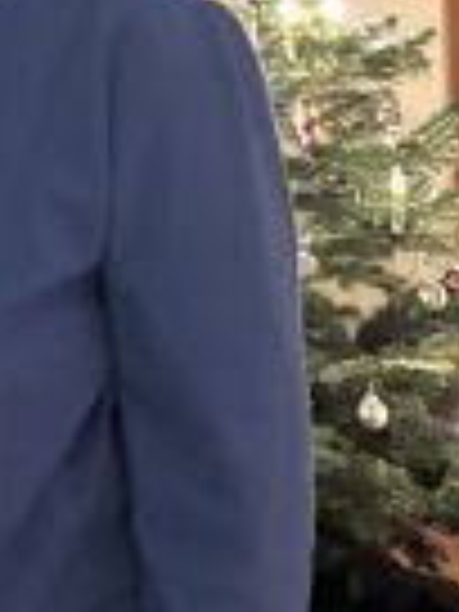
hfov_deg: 13.2
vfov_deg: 16.7
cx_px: -342
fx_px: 1803
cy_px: -412
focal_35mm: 102
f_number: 1.6
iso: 1000
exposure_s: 1/17
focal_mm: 5.96
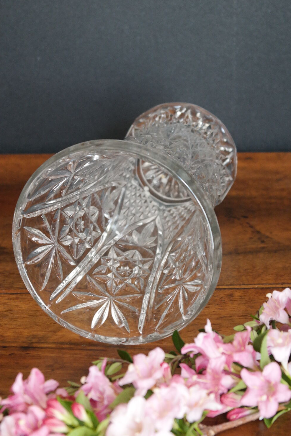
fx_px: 1091
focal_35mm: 90
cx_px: 129
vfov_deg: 22.6
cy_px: 192
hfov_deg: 15.2
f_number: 5.6
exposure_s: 1/30
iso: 1600
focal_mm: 50
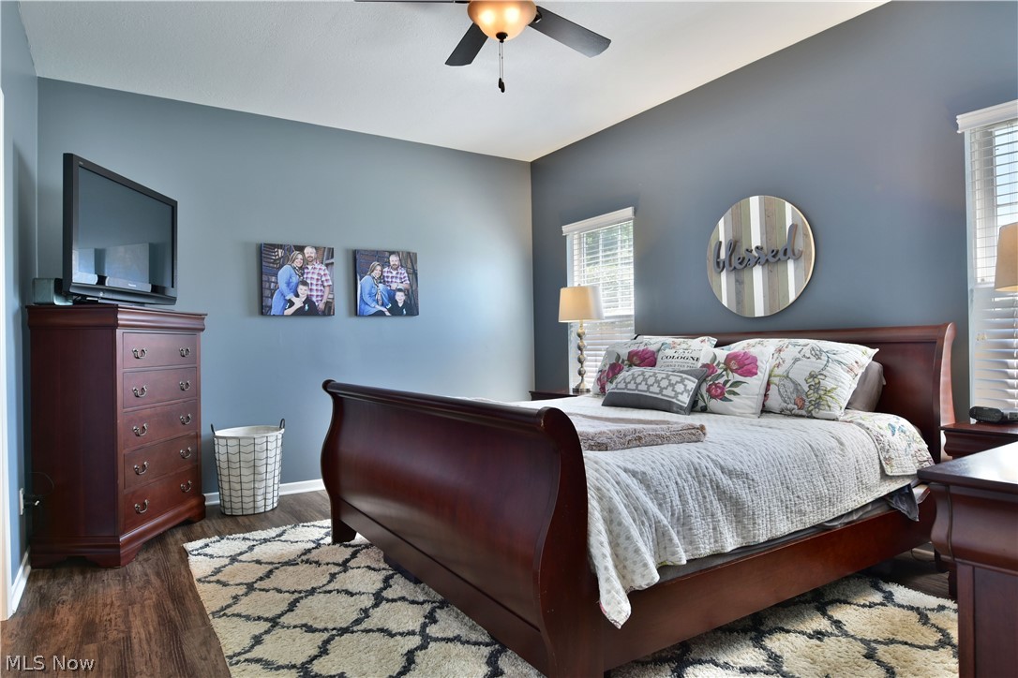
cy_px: 339
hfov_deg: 81.2
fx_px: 594
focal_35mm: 21
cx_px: 509
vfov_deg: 59.5
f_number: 4.5
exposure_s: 1/10
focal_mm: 14
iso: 200
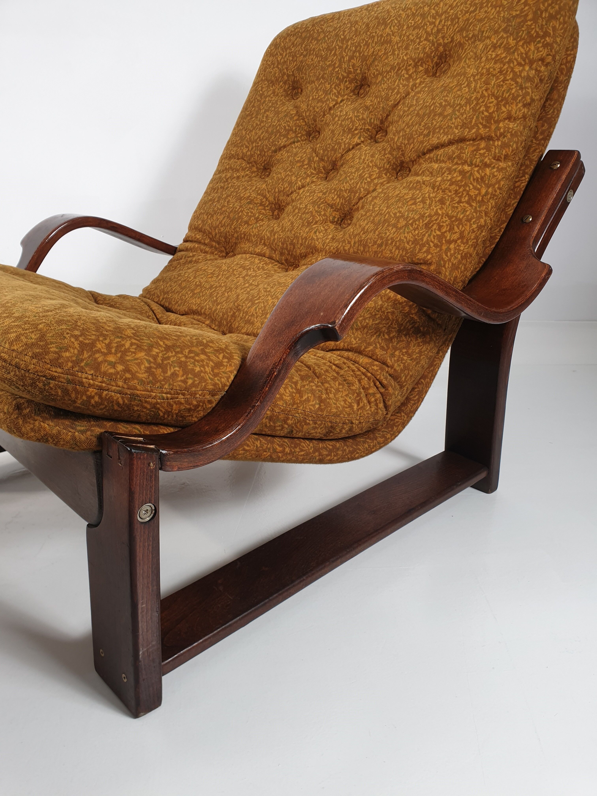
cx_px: 298
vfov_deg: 67.3
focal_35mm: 26
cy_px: 398
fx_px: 598
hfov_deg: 53.1
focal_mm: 4.3
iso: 64
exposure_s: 1/50
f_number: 2.4
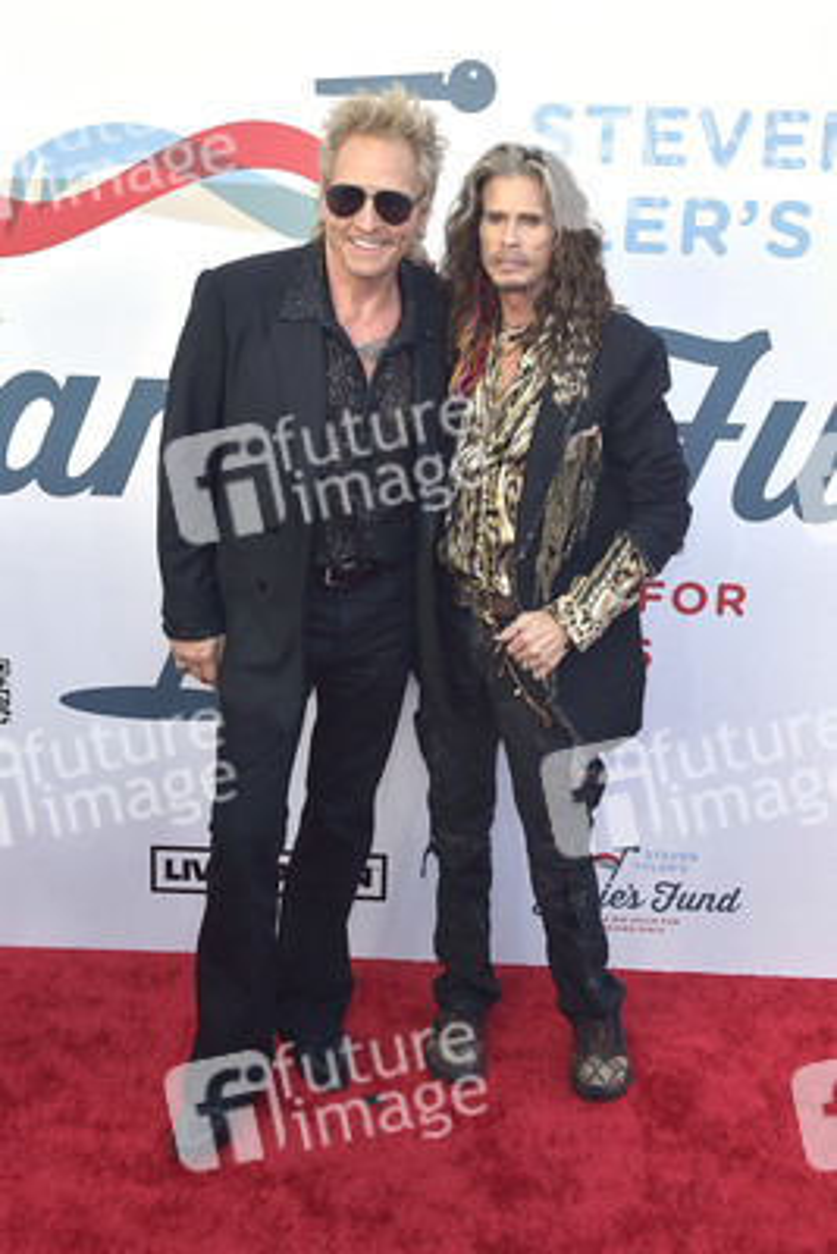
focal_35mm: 38
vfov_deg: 50.7
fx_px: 1324
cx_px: 418
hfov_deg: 35.1
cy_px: 627
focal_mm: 38
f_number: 6.3
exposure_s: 1/250
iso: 400
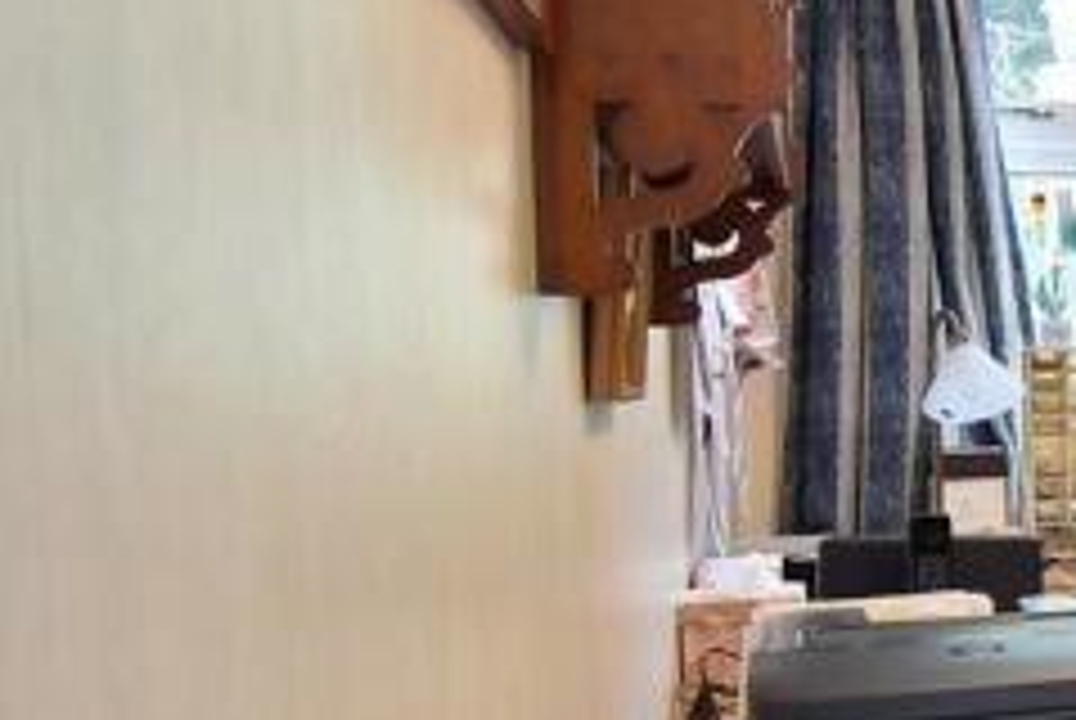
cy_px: 461
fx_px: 1597
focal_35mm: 53
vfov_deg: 25.3
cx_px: 1402
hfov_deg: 29.7
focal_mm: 13
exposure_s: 1/20
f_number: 4.8
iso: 800
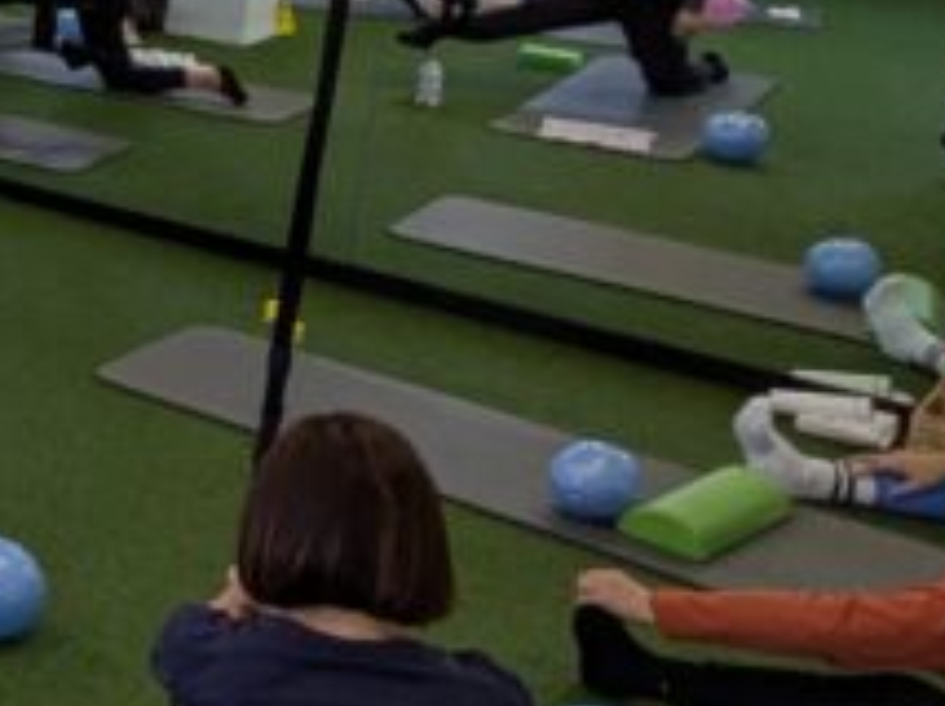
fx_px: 1827
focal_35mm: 67
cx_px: -755
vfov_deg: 21.3
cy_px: 35
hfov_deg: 20.5
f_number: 2.2
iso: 80
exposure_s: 1/60
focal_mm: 1.83
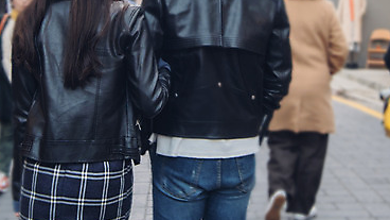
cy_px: 64
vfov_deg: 20.6
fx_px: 600
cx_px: 183
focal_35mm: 58
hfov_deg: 36.0
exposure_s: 1/60
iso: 500
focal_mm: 34
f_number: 4.5
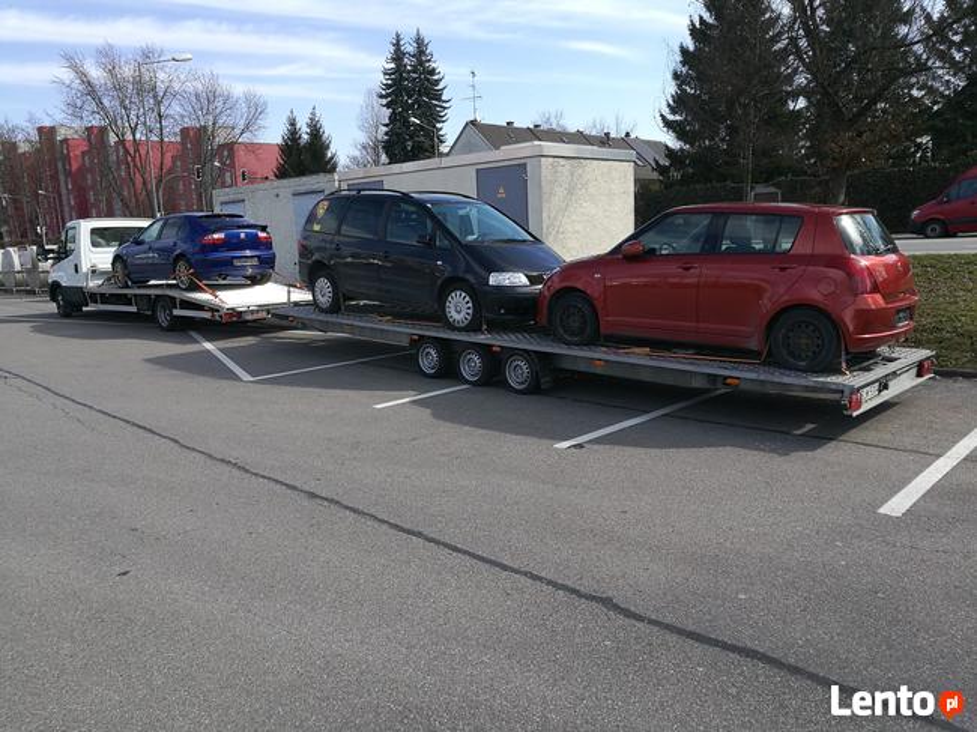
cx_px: 488
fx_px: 762
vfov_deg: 51.3
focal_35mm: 27
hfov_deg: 65.3
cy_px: 366
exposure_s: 1/539
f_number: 2.2
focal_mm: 4.5
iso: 50
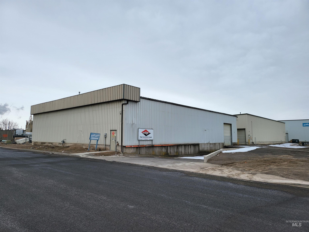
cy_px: 116
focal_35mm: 24
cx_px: 154
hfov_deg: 71.6
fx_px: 214
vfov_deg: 56.8
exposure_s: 1/1135
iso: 40
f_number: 1.8
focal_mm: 5
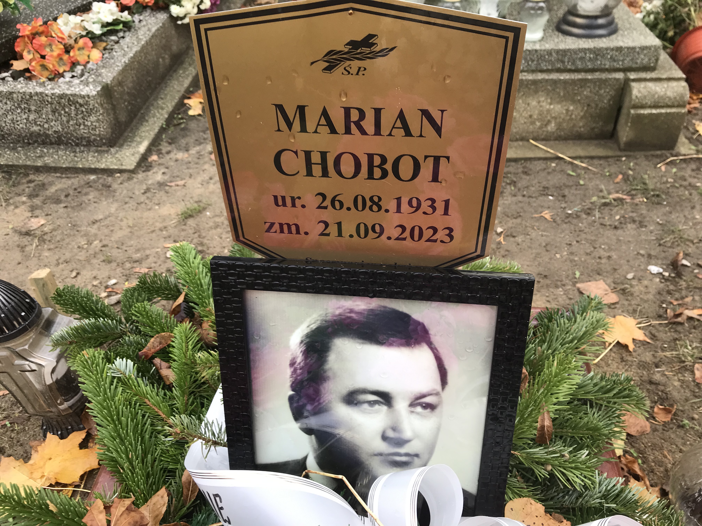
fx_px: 568
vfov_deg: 49.7
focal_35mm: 28
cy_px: 263
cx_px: 351
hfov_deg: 63.4
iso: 20
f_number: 1.8
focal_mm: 3.99
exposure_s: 1/112
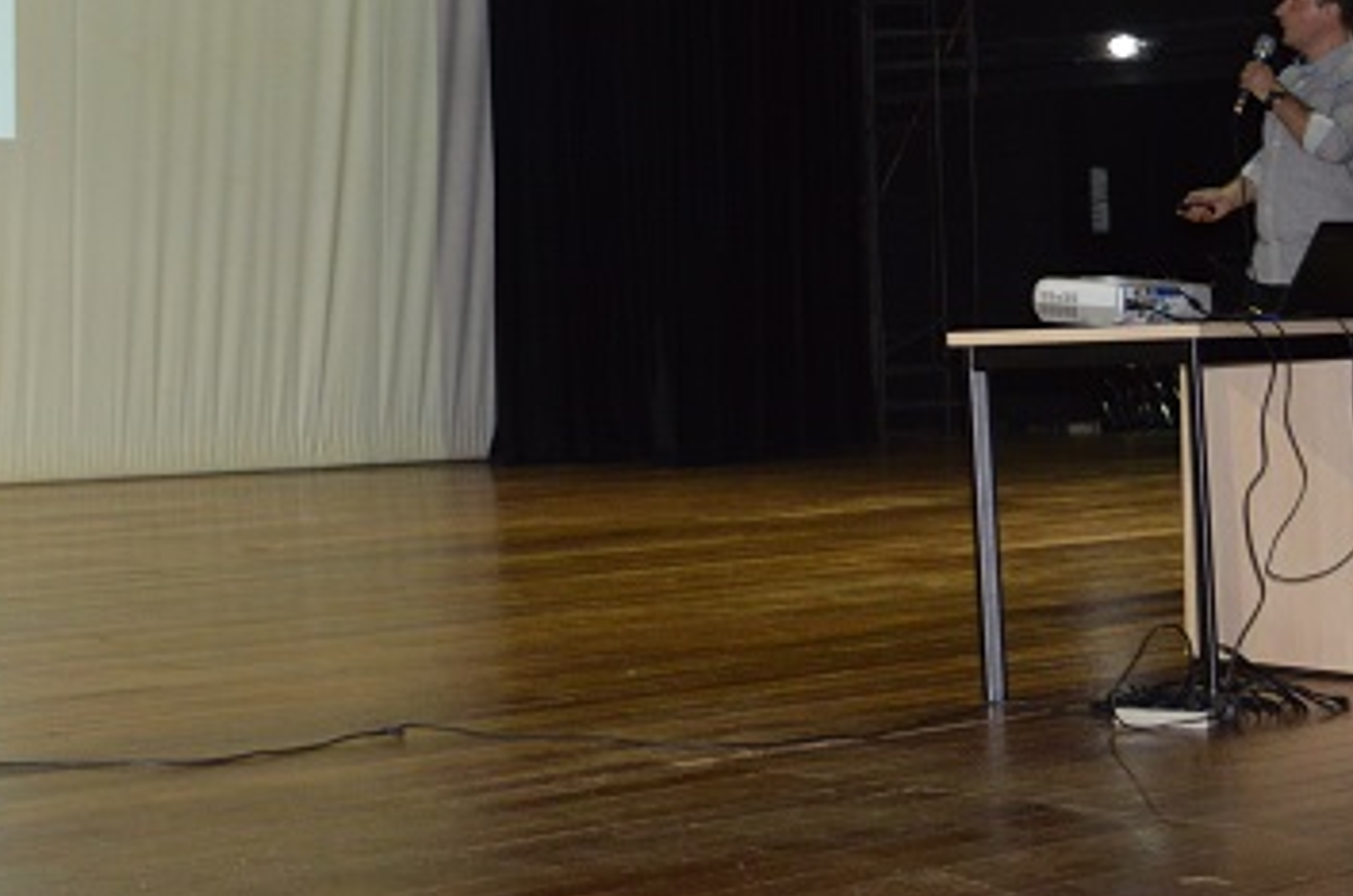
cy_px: 73
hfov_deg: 23.3
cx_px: 280
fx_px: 3229
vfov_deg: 15.6
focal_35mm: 86
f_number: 4
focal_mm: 27
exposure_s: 1/60
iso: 1250
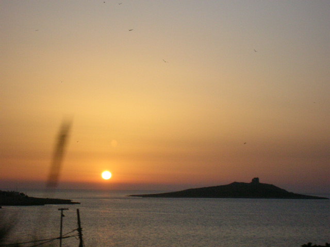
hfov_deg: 18.7
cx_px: 165
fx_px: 1001
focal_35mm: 105
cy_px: 124
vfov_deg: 14.1
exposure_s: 1/259
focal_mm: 17.4
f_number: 4.9
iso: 200
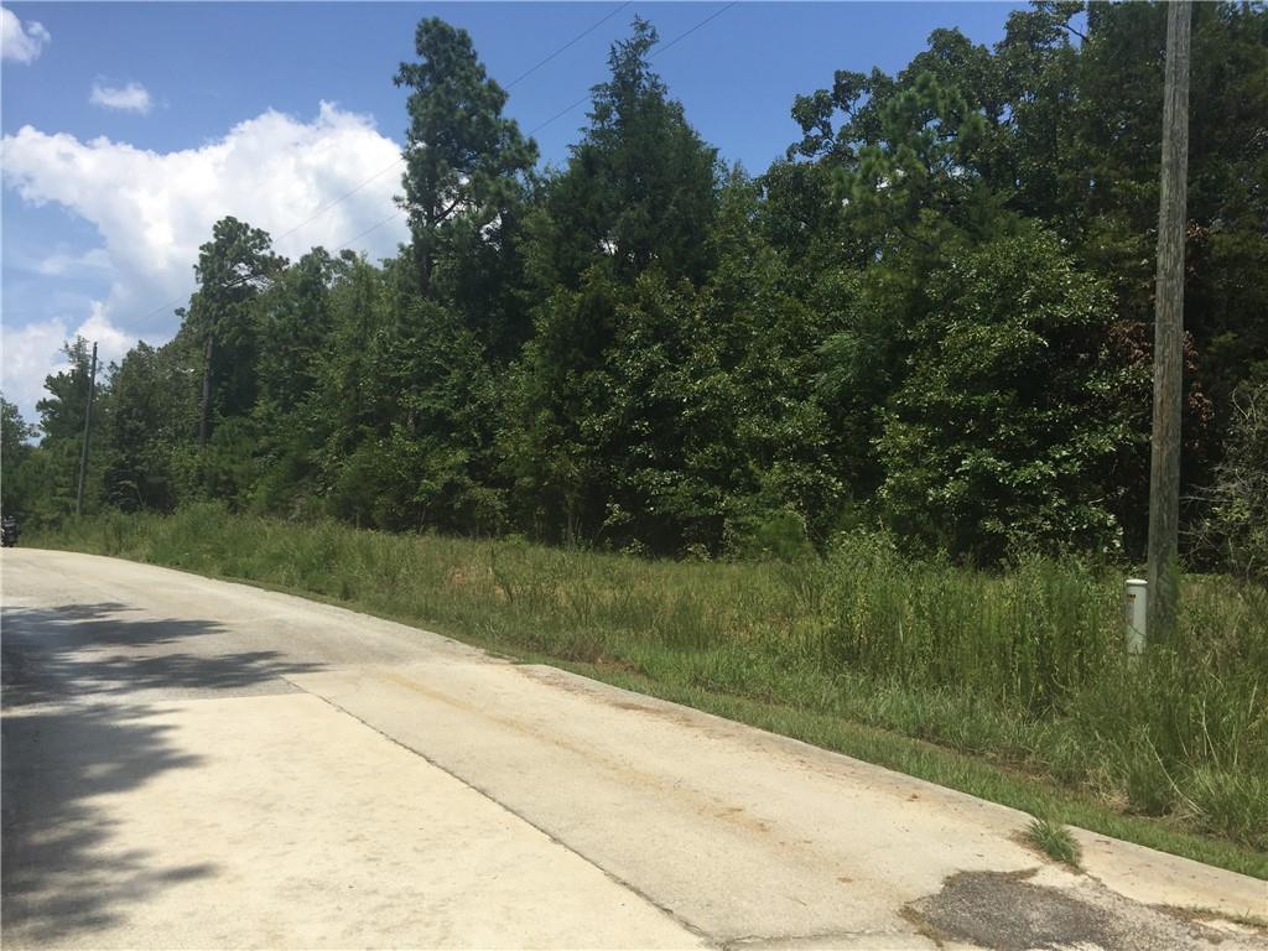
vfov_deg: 48.2
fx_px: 1062
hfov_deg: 61.7
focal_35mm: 29
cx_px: 634
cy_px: 476
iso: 32
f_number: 2.2
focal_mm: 4.15
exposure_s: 1/1980
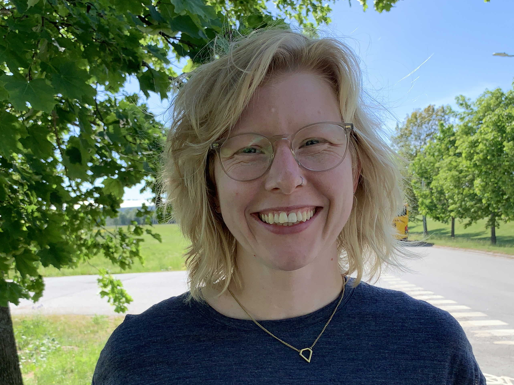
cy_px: 269
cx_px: 224
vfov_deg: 34.7
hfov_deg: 45.7
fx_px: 609
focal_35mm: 41
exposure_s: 1/737
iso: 25
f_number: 1.8
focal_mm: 4.25
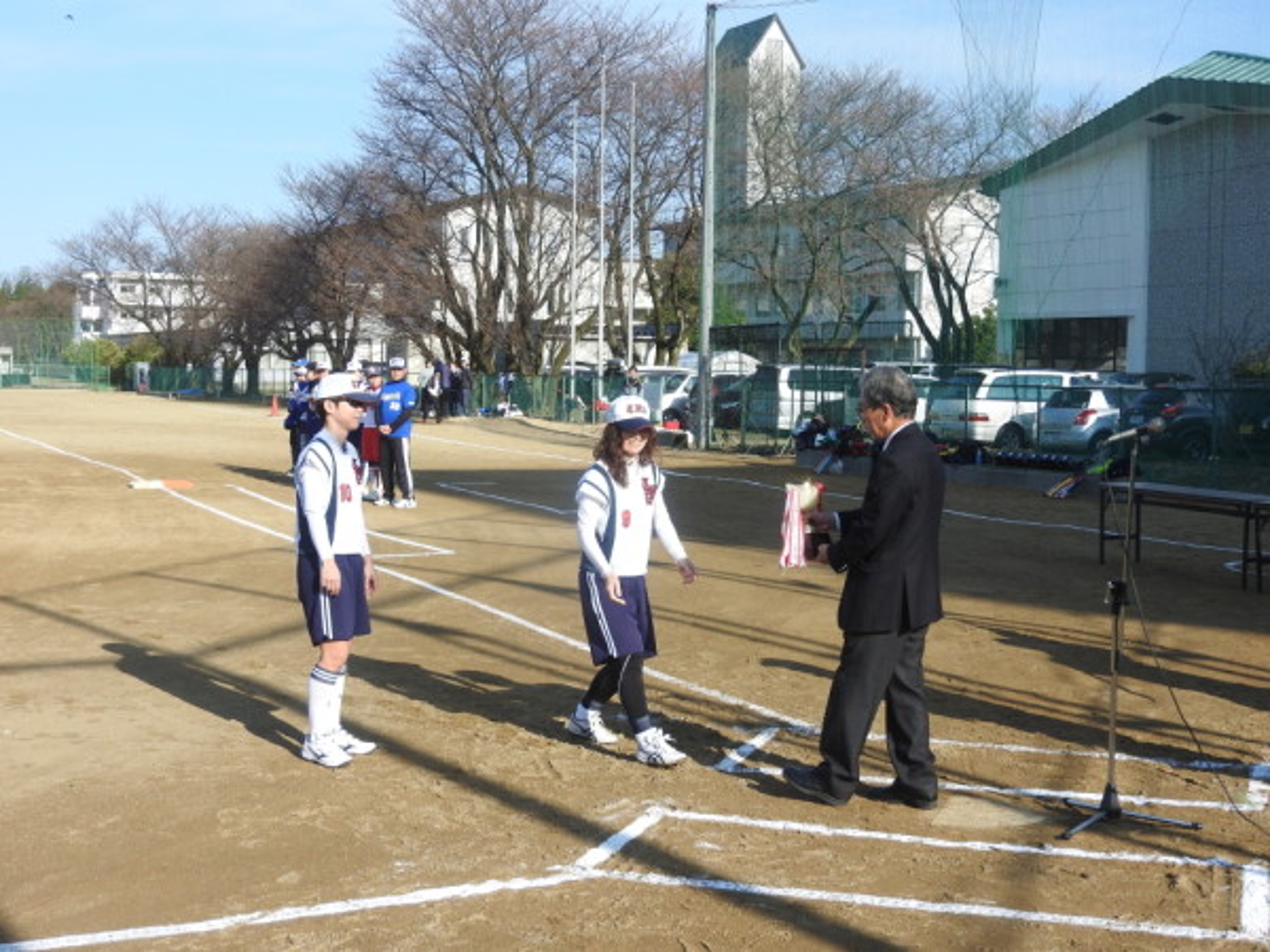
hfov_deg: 38.2
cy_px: 476
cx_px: 635
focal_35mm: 50
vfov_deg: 29.1
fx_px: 1834
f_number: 4
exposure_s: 1/640
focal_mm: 9
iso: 100
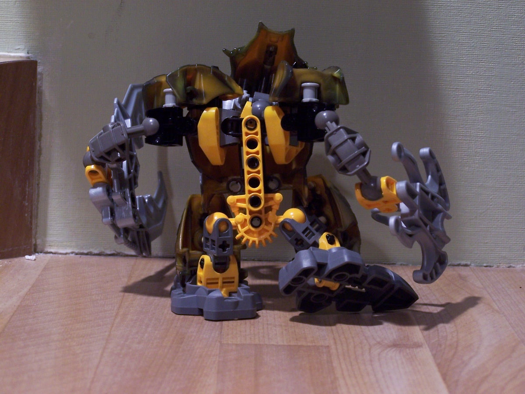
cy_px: 197
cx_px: 262
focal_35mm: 105
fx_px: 1592
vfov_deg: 14.1
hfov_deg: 18.7
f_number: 3.2
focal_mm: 17.5
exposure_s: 1/8
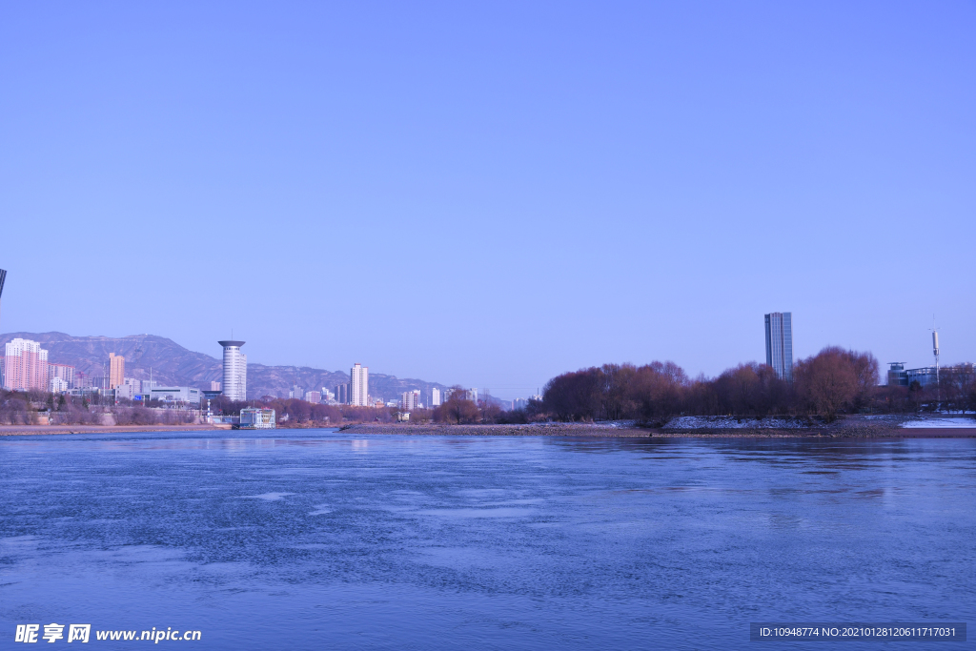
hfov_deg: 55.8
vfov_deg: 38.9
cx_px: 488
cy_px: 326
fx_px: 922
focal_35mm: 34
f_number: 5.6
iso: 100
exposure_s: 1/400
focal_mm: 23
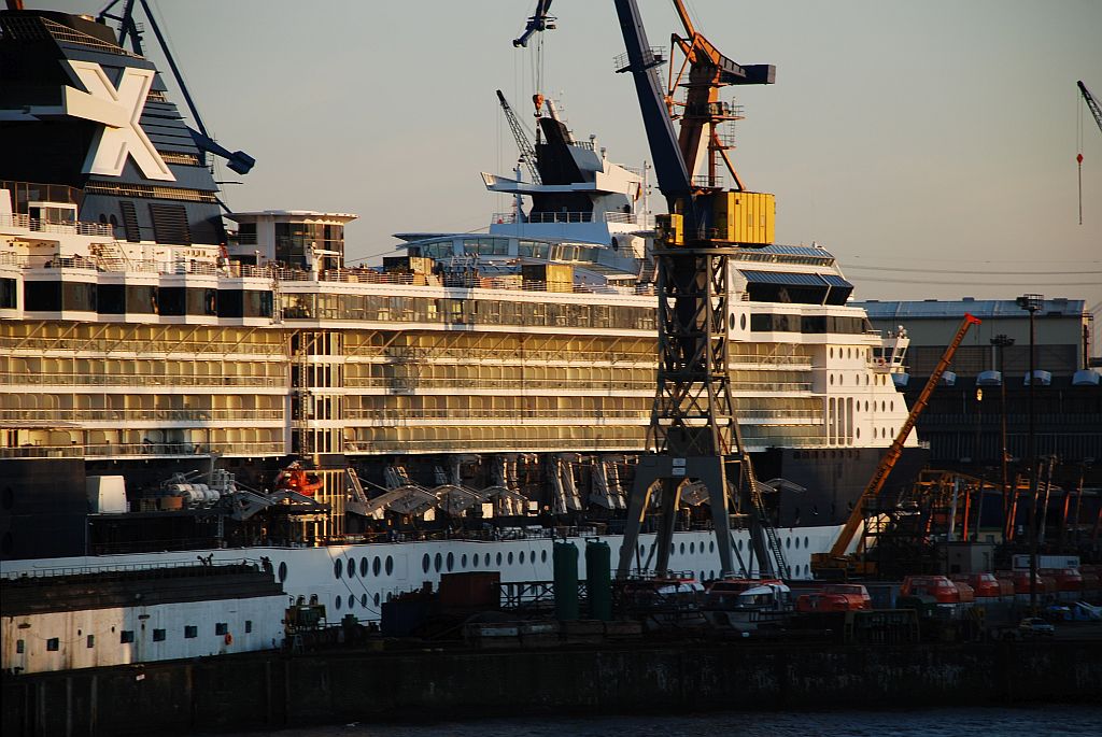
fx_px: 6205
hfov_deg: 10.1
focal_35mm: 202
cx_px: 551
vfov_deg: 6.8
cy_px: 368
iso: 100
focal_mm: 135
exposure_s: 1/100
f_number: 5.6
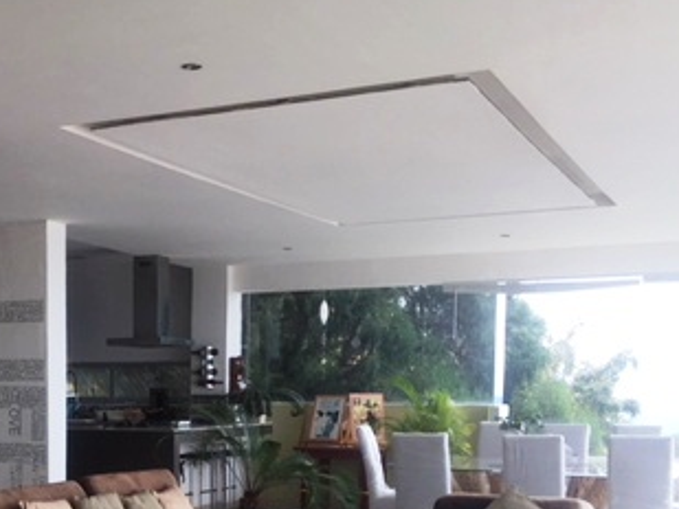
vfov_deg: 23.8
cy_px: 461
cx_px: 70
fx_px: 1177
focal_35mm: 60
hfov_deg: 30.8
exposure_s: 1/199
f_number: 2.2
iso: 25
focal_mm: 4.15
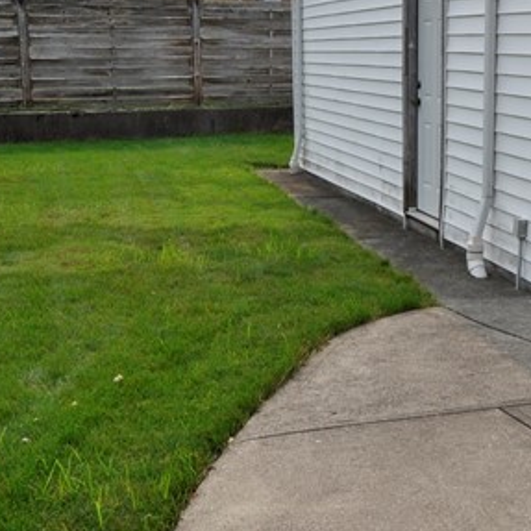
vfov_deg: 29.5
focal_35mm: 58
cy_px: 222
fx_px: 1007
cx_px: 538
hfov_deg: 27.7
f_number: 9
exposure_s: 1/320
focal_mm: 12
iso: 200
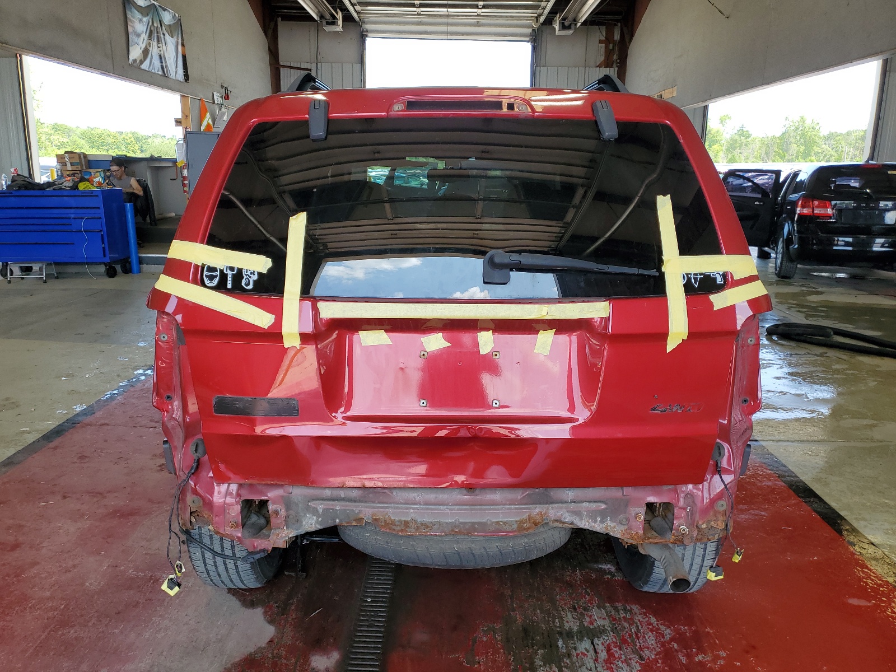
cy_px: 336
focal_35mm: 26
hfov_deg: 67.3
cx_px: 448
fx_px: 673
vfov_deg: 53.1
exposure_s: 1/333
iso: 50
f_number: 1.5
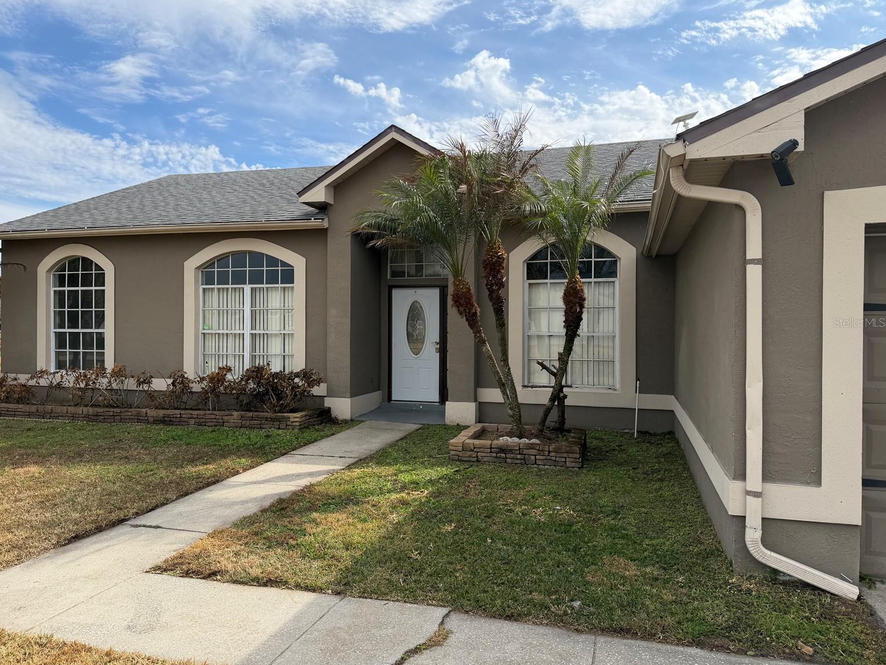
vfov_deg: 54.9
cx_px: 426
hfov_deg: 69.4
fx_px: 640
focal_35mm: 25
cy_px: 322
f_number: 1.78
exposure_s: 1/5319
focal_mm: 6.76
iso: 80
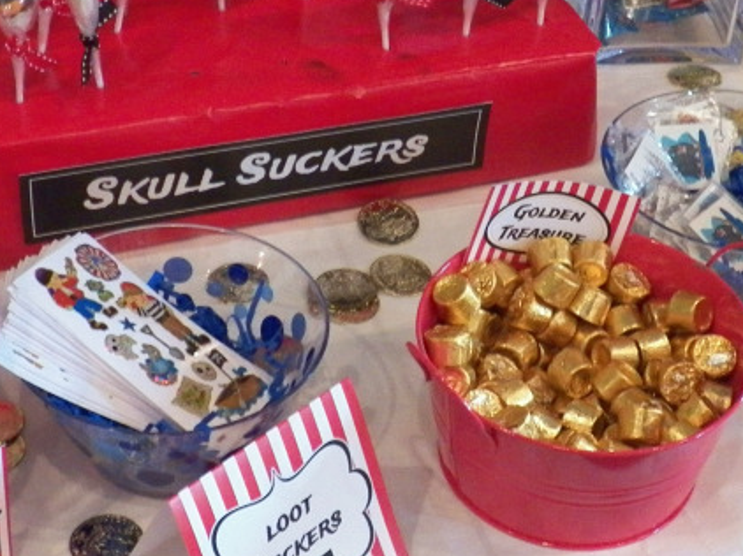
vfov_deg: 17.3
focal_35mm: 85
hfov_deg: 23.0
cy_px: 213
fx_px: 1823
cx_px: 452
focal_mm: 6.3
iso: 500
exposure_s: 1/30
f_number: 2.8
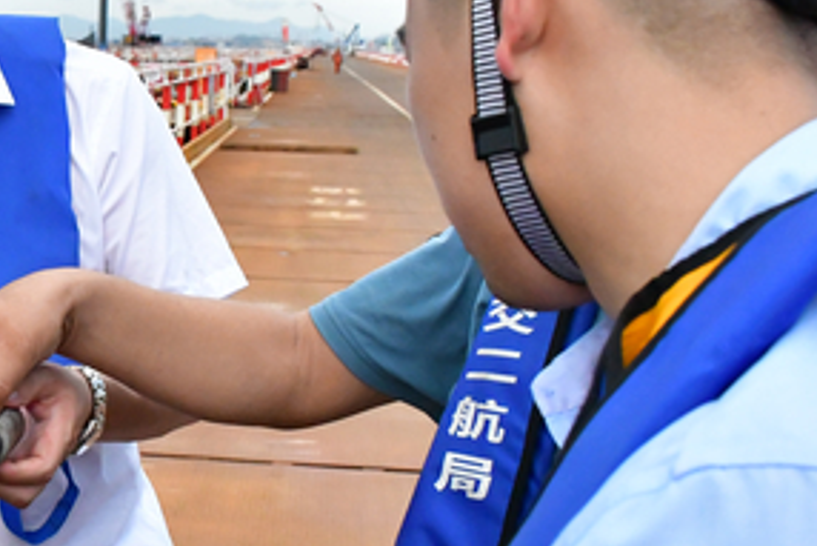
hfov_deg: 28.6
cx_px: -3
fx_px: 1499
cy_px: 303
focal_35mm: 66
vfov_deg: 20.6
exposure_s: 1/8000
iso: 6400
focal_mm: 18
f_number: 5.6
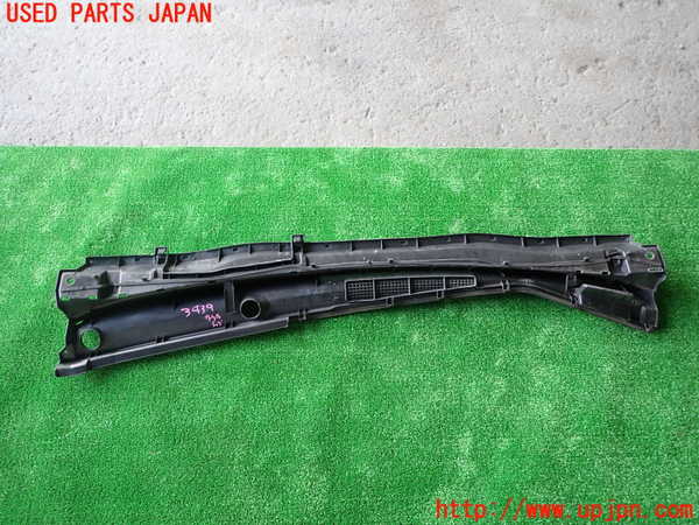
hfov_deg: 69.4
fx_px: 505
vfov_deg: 54.9
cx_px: 350
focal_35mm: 25
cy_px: 262
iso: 200
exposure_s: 1/30
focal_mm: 4.5
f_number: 2
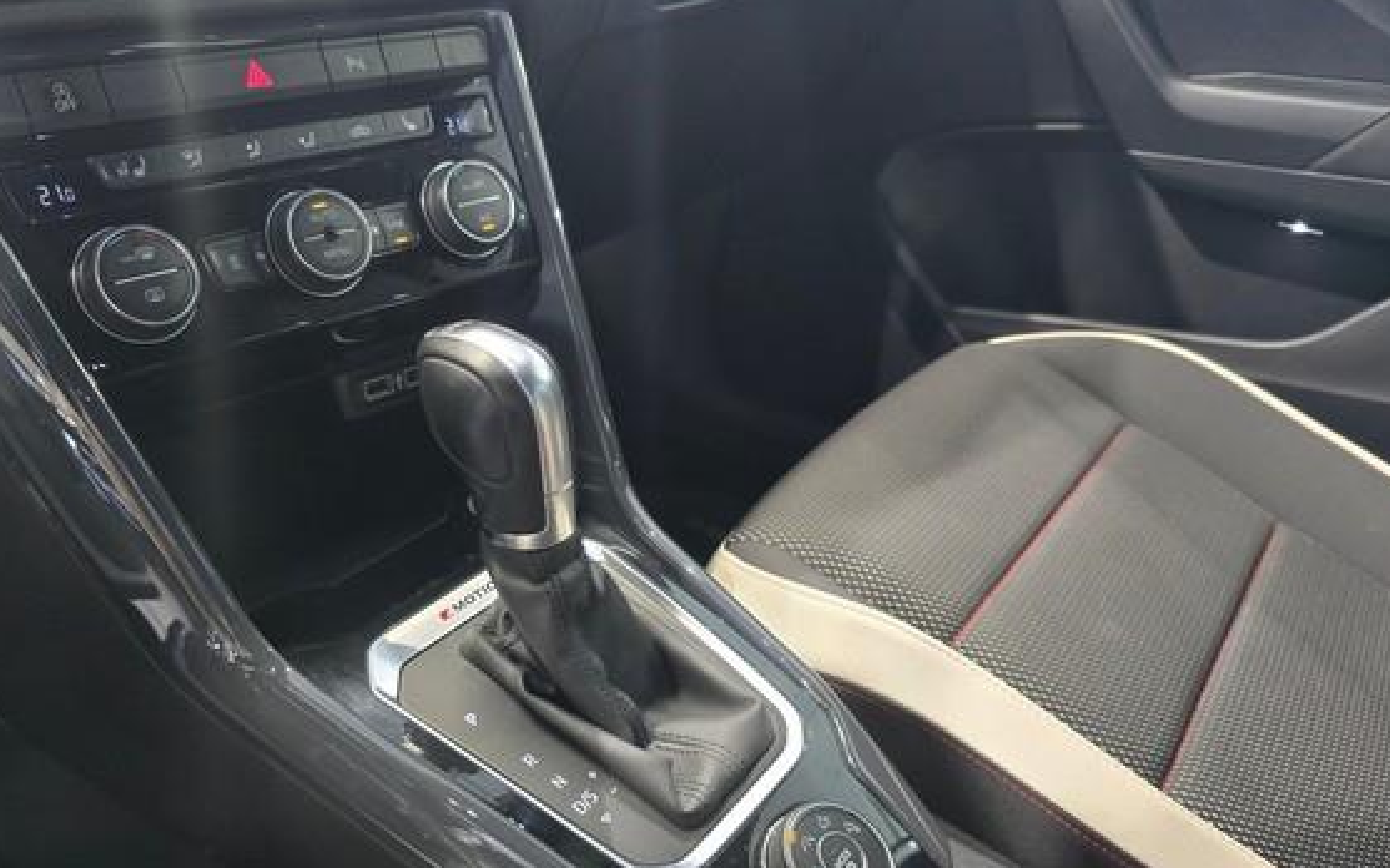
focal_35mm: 28
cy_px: 551
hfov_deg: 66.3
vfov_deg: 44.1
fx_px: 1061
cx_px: 624
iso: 800
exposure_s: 1/100
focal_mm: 6.3
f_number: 1.7
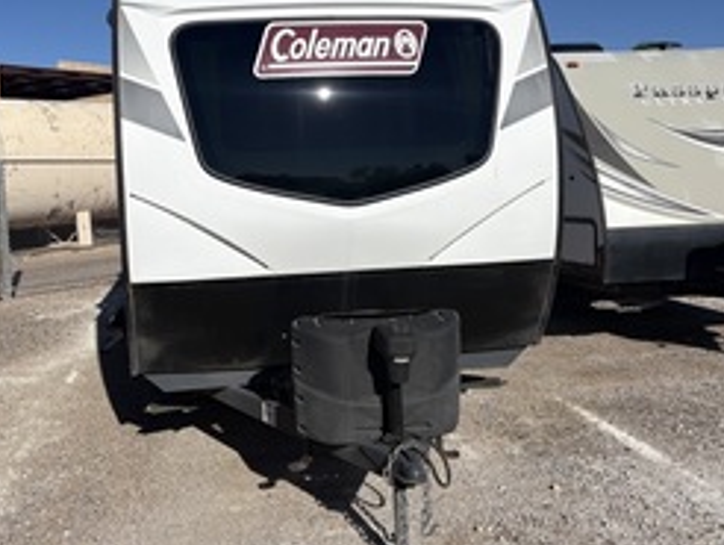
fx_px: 775
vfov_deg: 38.6
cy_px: 219
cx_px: 312
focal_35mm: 37
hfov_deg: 49.9
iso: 50
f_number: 1.6
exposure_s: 1/10101
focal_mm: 5.96
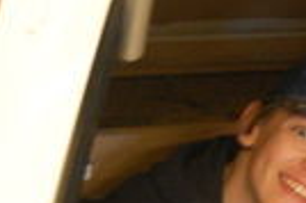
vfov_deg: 4.5
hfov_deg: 6.8
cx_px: 361
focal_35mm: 301
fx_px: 2555
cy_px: 335
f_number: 5.3
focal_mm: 42
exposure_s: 1/8
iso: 1100
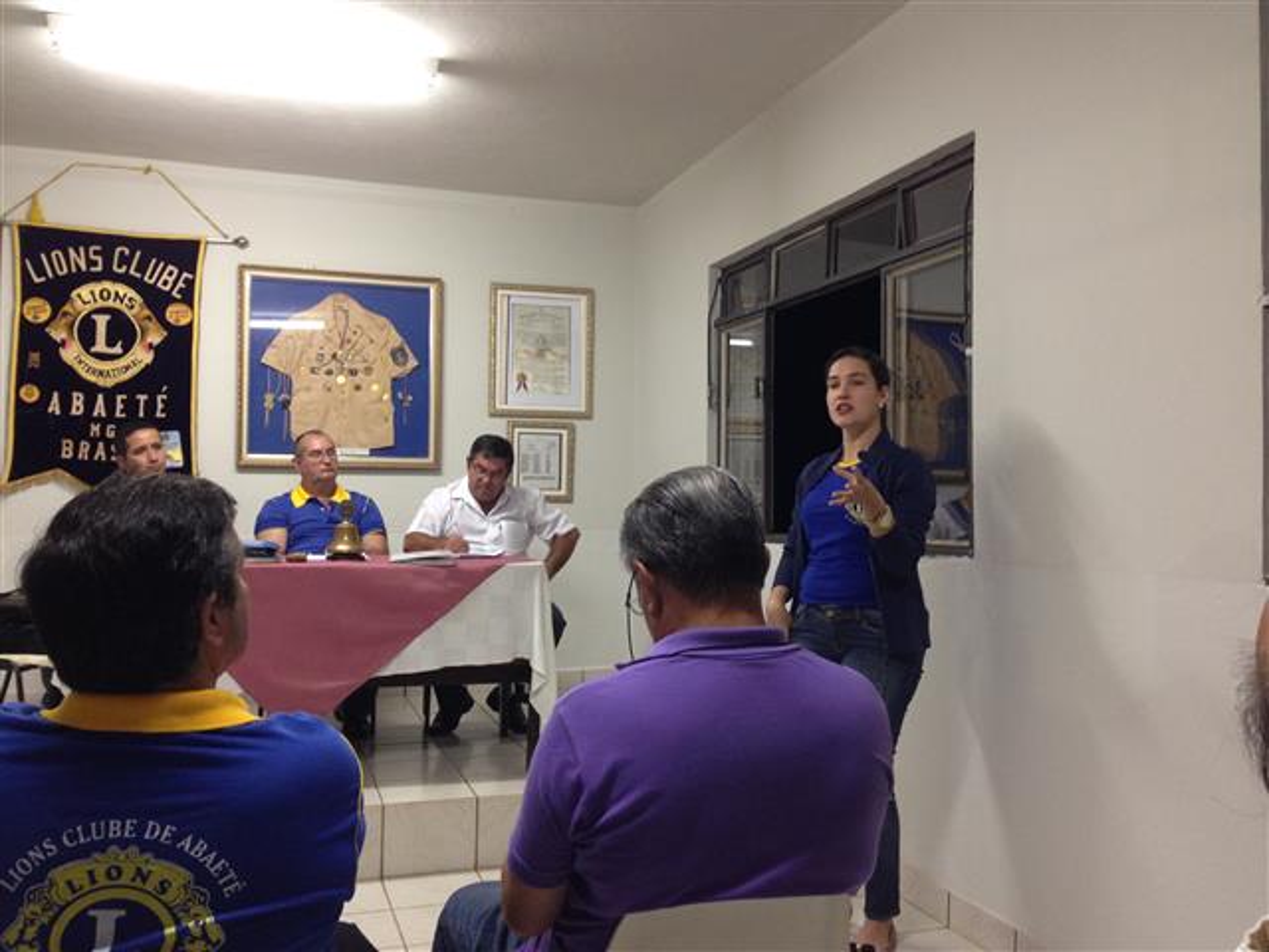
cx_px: 634
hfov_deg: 55.4
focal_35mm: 33
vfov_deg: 42.9
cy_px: 476
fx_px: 1210
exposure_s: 1/20
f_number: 2.4
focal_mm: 4.12
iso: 125
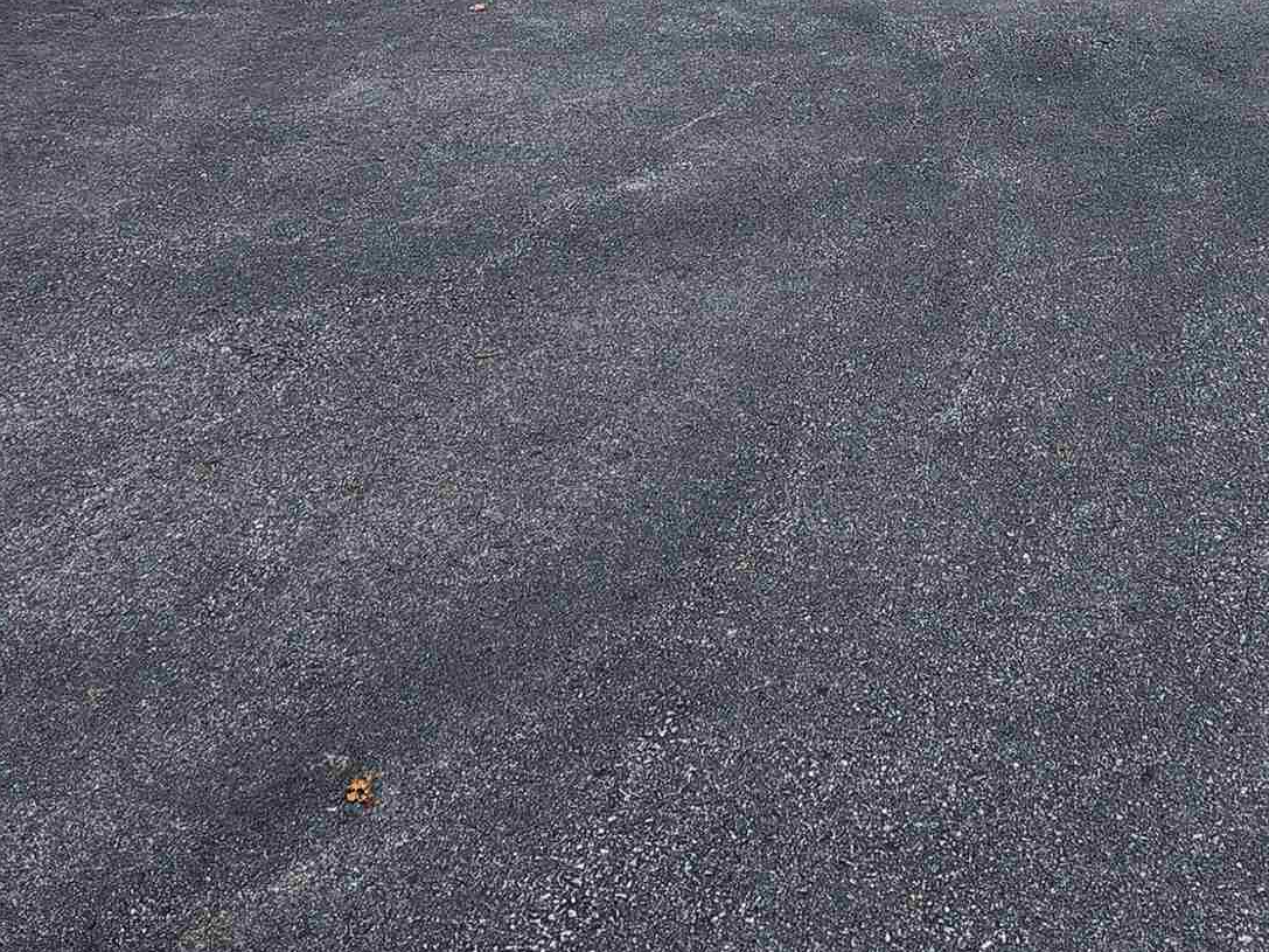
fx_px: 2383
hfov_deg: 29.4
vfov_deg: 20.6
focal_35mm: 65
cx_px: 923
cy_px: -286
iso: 20
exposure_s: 1/1096
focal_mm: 5.4
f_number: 1.8
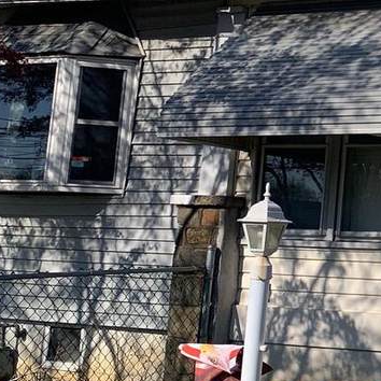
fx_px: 1034
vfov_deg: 20.8
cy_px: 121
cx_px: 661
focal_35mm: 83
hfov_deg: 17.4
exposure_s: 1/4274
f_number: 1.8
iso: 25
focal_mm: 4.25
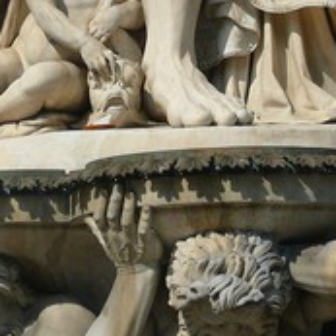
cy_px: -41
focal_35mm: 334
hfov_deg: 5.2
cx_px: 150
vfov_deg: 5.2
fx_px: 3668
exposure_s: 1/320
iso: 100
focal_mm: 18.3
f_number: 5.6
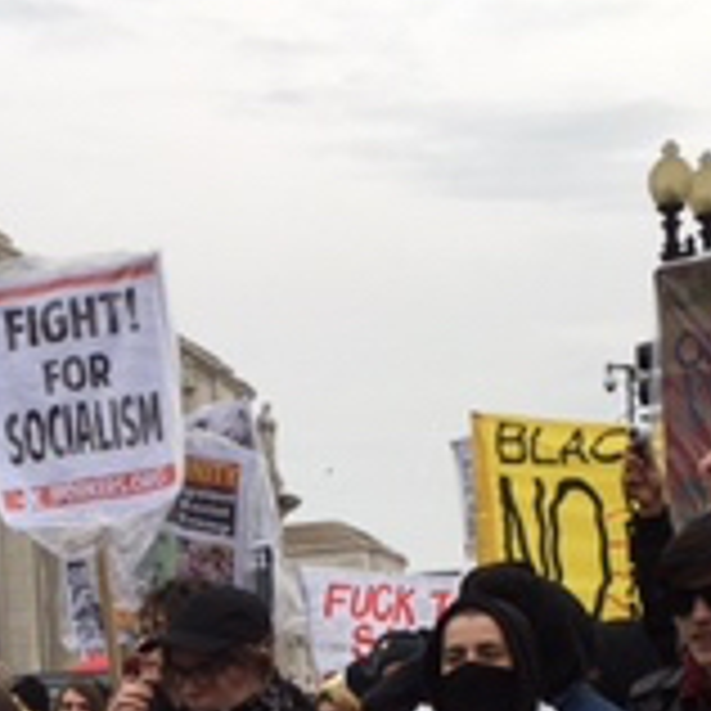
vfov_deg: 16.0
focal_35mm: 104
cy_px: 882
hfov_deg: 16.4
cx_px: 27
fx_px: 2417
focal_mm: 4.15
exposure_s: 1/541
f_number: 2.2
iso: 25
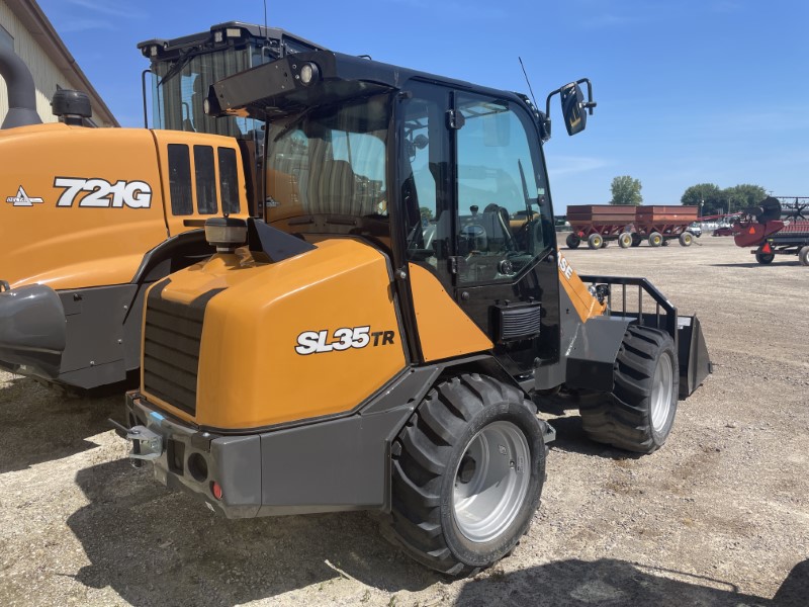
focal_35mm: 26
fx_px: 608
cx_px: 404
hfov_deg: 67.3
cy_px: 304
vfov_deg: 53.1
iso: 32
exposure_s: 1/2564
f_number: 1.6
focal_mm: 4.2
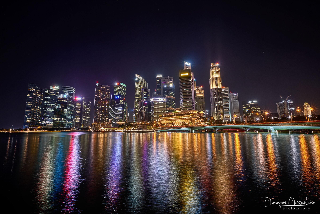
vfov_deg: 67.4
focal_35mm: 18
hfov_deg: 90.0
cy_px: 107
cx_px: 160
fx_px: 160
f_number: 11
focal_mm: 18
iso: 100
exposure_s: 13
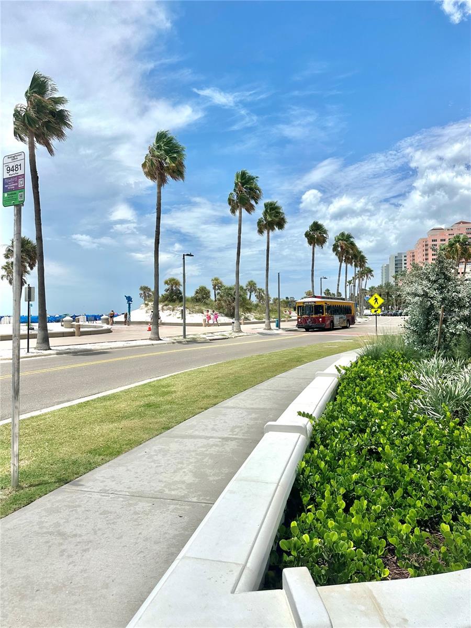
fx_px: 435
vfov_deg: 71.6
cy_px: 314
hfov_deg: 56.8
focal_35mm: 24
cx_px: 236
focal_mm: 6.86
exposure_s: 1/10753
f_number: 1.78
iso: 80
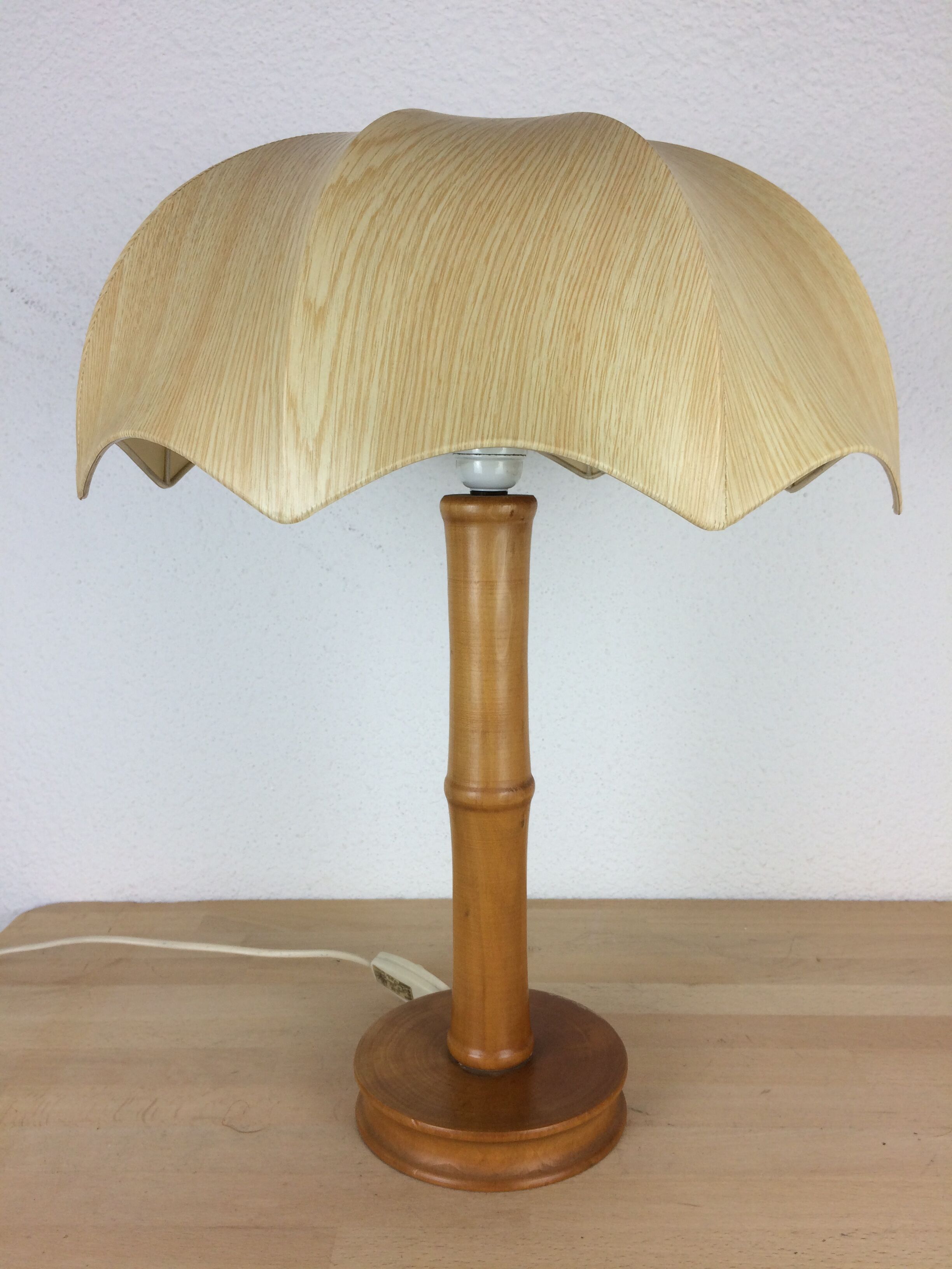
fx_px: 1063
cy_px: 634
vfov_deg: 61.7
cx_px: 476
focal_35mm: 29
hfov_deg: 48.2
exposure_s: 1/100
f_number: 2.2
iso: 50
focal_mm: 4.15
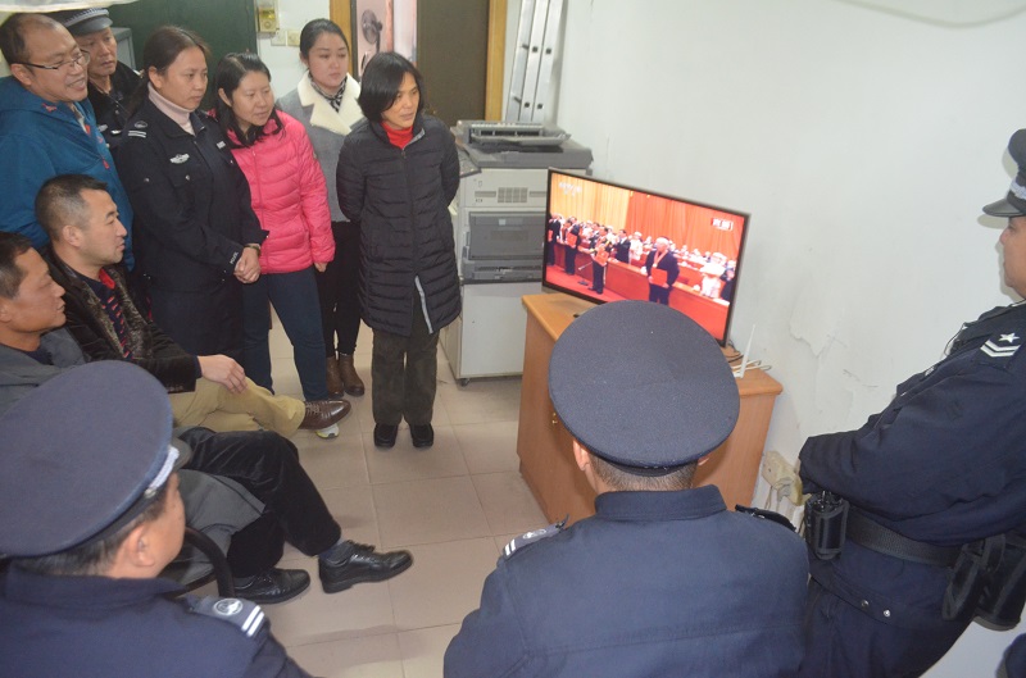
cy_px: 339
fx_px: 768
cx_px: 513
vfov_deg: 47.7
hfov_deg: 67.5
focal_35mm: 27
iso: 2800
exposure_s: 1/60
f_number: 3.5
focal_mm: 18
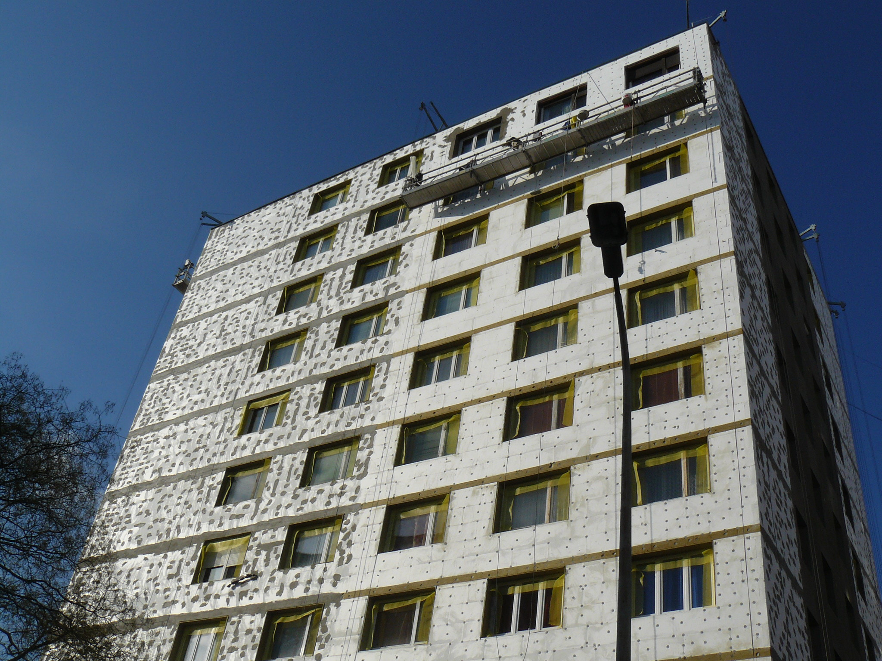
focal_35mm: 36
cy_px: 330
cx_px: 441
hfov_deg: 51.4
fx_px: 917
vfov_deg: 39.7
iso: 100
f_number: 8
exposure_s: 1/400
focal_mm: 6
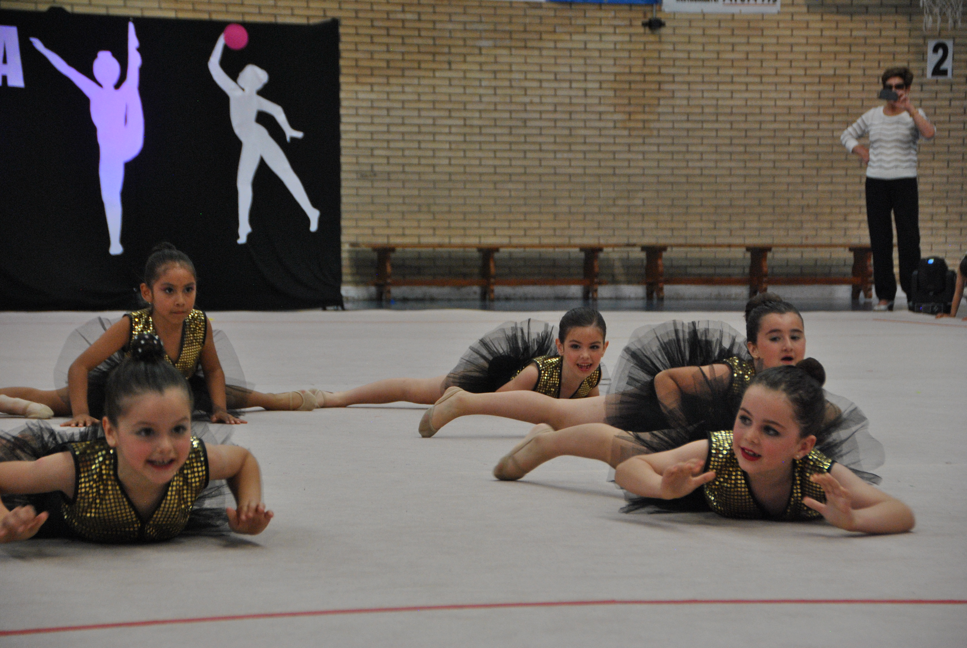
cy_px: 324
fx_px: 3025
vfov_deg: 12.2
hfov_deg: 18.2
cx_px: 484
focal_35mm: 112
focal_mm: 75
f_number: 5.3
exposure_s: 1/200
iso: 800
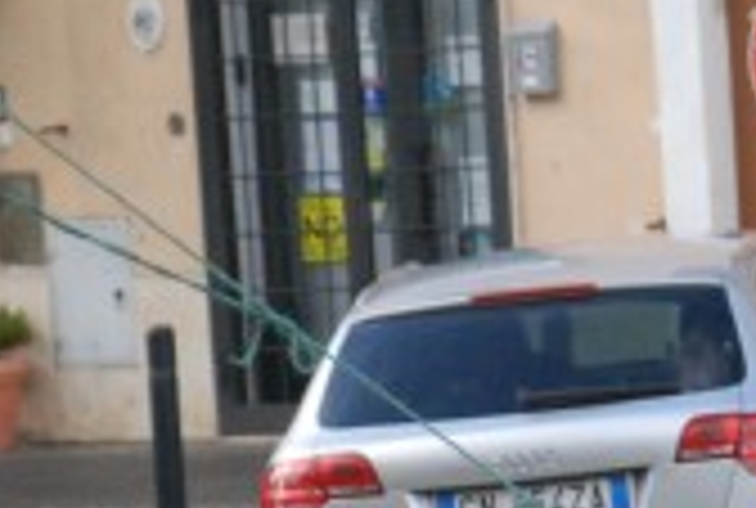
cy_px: 492
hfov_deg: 5.1
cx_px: 1017
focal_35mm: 402
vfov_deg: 3.4
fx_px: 8460
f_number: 5.6
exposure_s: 1/800
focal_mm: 75
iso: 1000
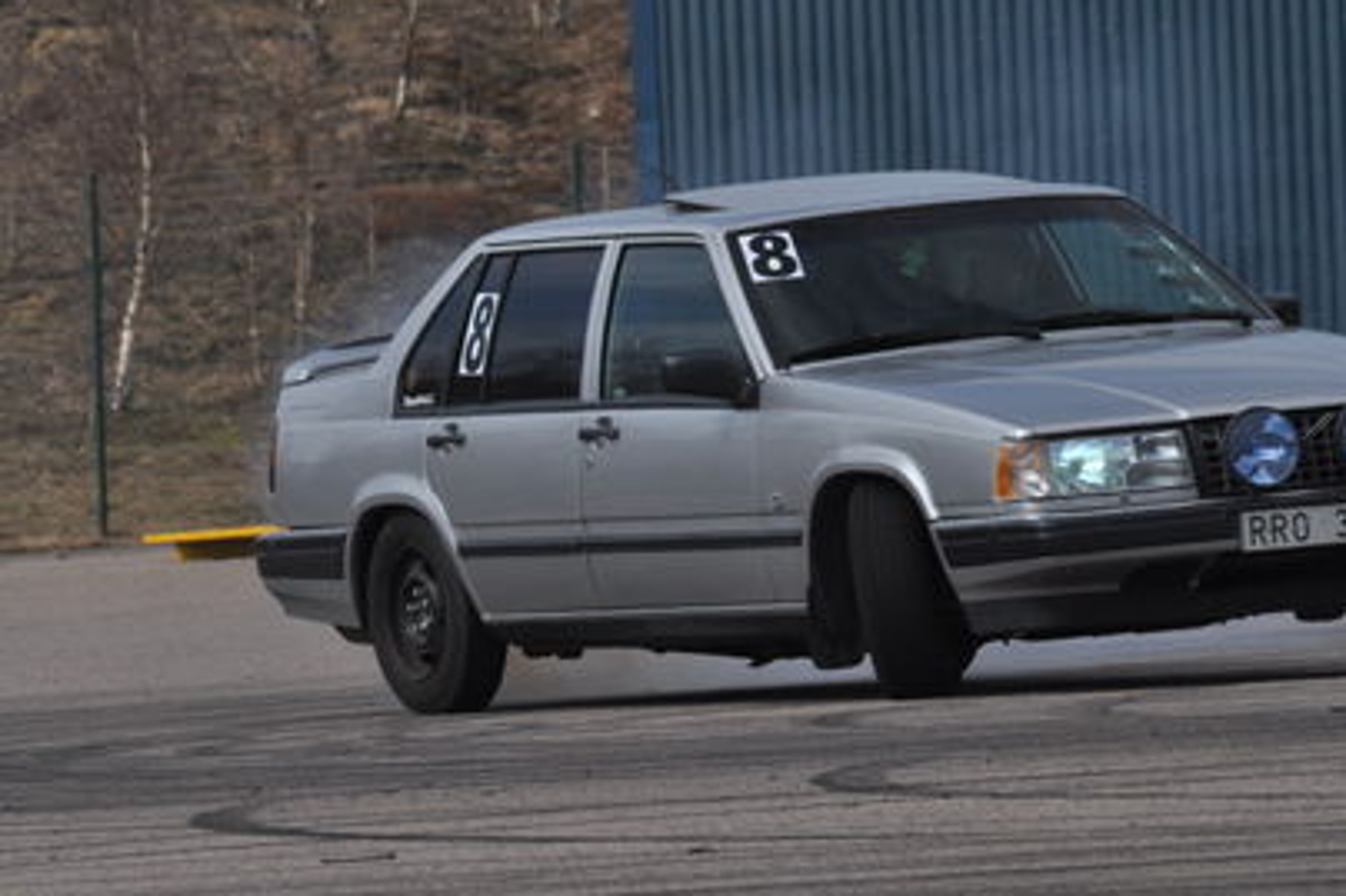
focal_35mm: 712
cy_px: 375
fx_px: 26609
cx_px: 666
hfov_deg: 2.9
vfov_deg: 1.9
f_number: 14
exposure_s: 1/640
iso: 320
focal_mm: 300
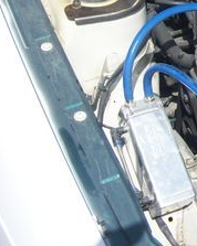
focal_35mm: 101
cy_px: 11
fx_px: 737
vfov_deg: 18.6
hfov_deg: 13.9
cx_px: 324
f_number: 4.8
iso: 80
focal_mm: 6
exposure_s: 1/593
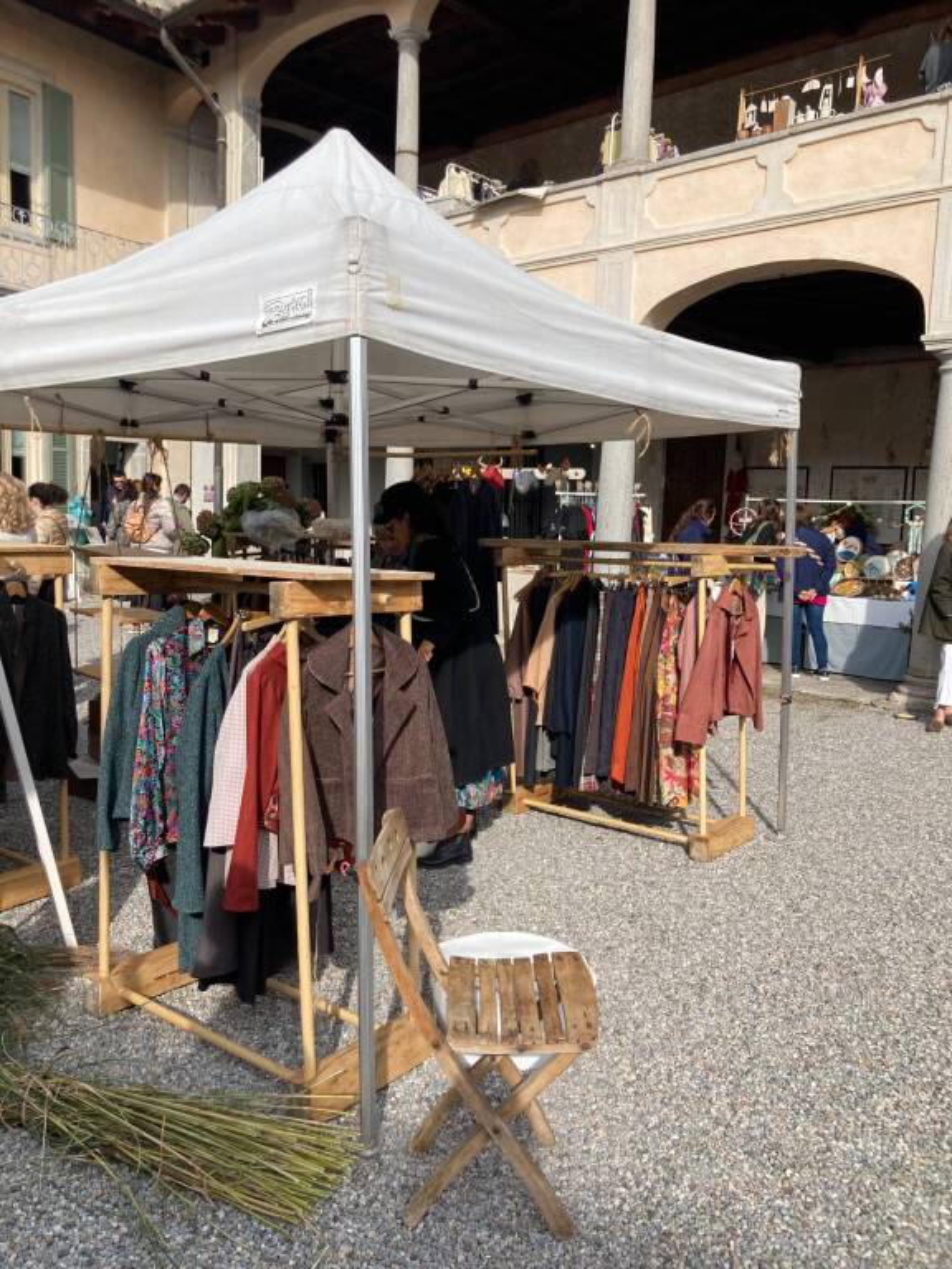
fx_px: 1027
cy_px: 634
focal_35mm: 28
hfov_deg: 49.7
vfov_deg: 63.4
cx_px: 476
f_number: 1.8
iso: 20
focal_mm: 3.99
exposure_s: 1/1453
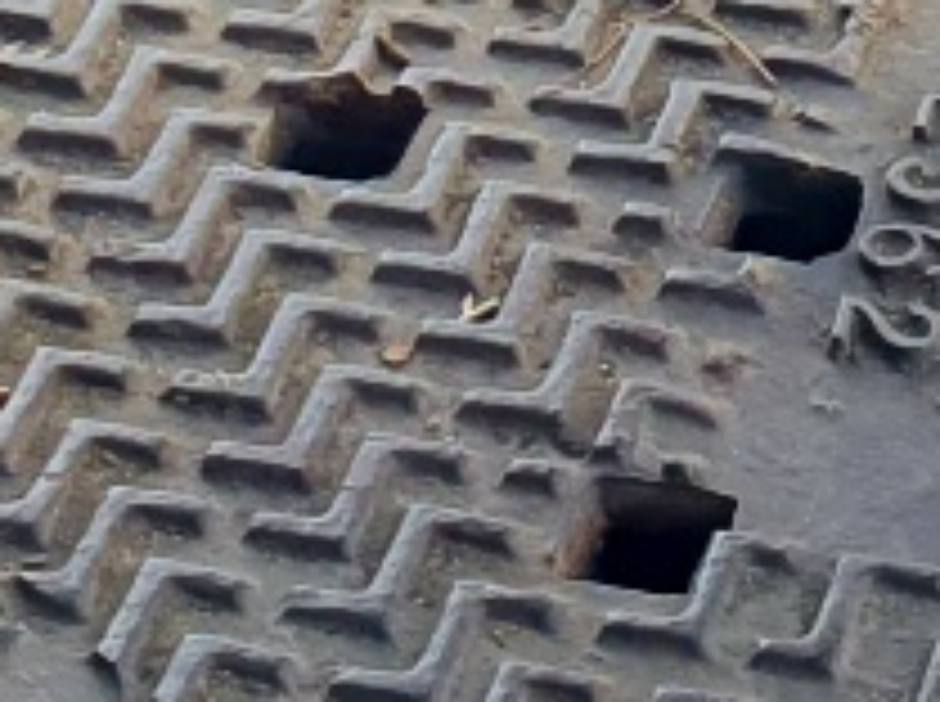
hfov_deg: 9.8
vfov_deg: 6.2
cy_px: -1978
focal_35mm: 201
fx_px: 5449
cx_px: 706
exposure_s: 1/227
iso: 50
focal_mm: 4.3
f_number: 2.4
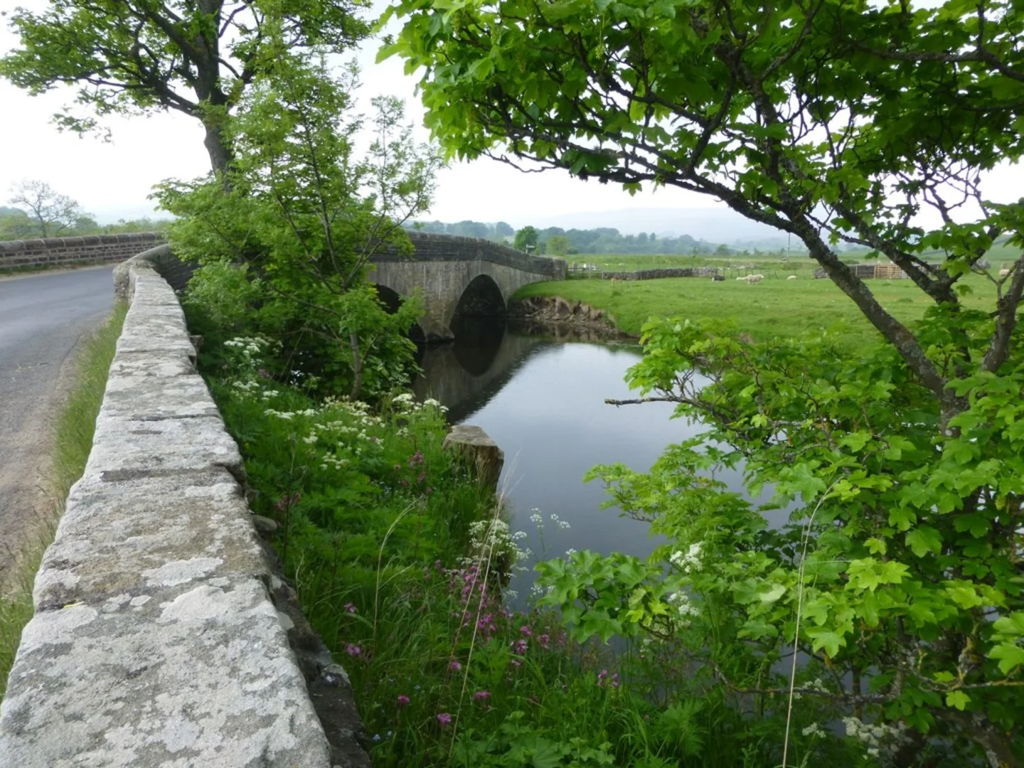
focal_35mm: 24
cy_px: 384
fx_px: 710
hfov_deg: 71.6
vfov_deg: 56.8
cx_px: 512
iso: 100
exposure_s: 1/125
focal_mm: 4.3
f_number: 3.5
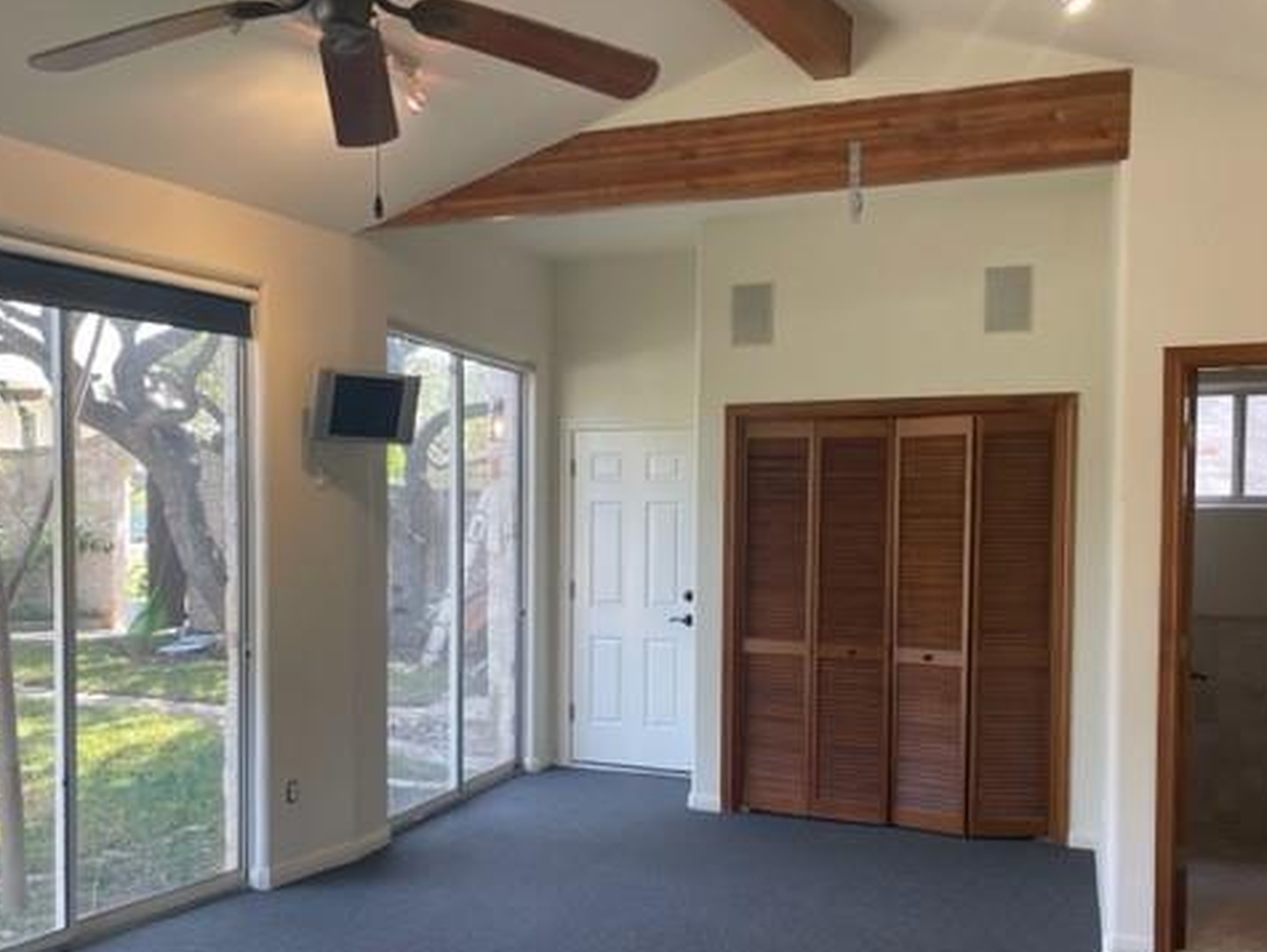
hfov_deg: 52.4
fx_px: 1282
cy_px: 587
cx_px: 536
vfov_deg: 40.5
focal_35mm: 35
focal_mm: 4.2
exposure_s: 1/120
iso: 80
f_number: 1.6
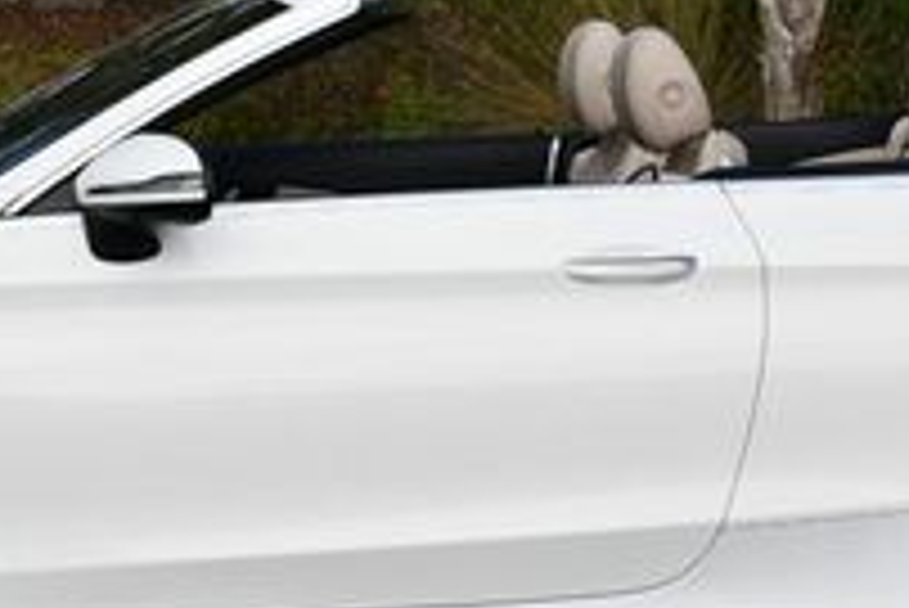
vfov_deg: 7.7
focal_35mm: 177
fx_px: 4472
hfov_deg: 11.6
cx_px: 392
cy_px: 41
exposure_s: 1/250
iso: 100
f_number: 8
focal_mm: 28
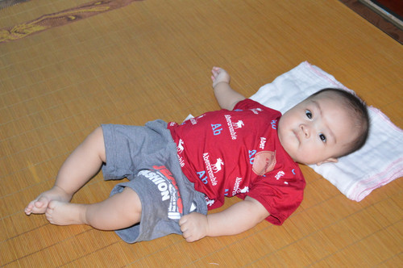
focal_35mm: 57
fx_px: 637
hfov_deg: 35.1
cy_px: 134
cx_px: 202
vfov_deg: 23.7
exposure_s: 1/60
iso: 3200
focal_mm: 38
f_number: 4.8
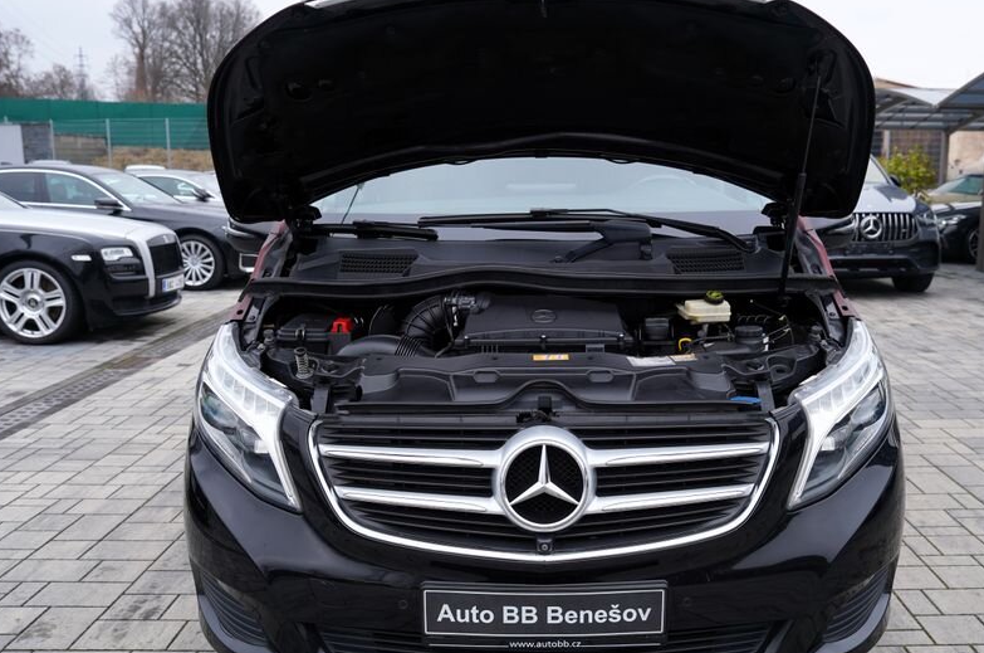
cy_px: 374
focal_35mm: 34
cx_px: 545
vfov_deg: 38.7
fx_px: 928
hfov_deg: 55.8
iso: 100
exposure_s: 1/80
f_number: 4.5
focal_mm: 26
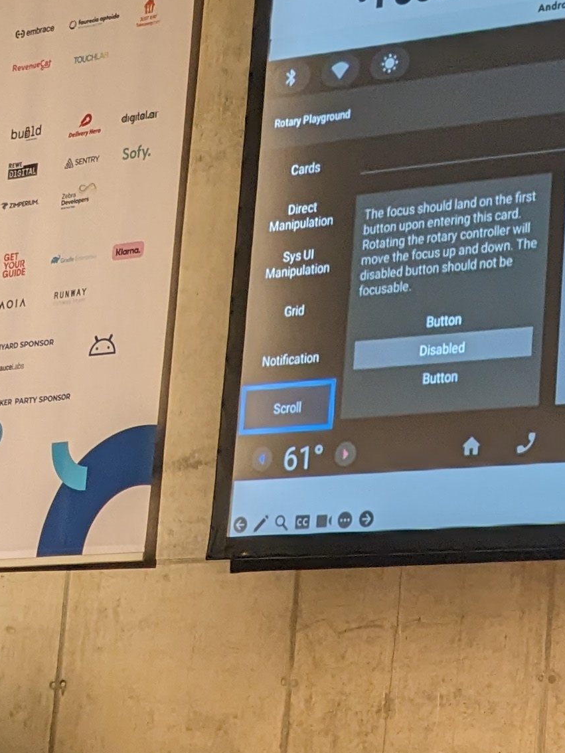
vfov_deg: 20.2
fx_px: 2088
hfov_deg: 13.9
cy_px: 608
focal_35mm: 96
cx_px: 975
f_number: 1.73
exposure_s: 1/99.9
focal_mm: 4.38
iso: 91
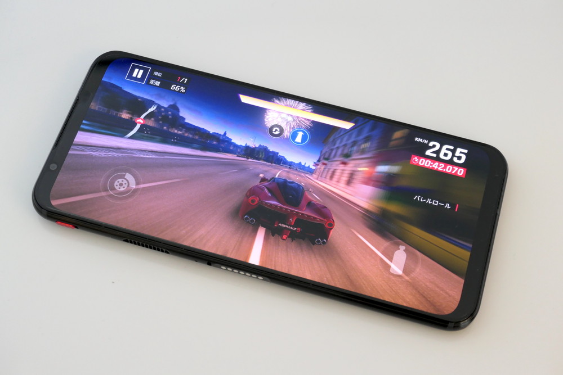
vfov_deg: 21.9
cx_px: 282
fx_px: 970
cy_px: 188
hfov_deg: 32.4
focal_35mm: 62
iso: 800
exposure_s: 1/125
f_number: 4.5
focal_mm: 22.6
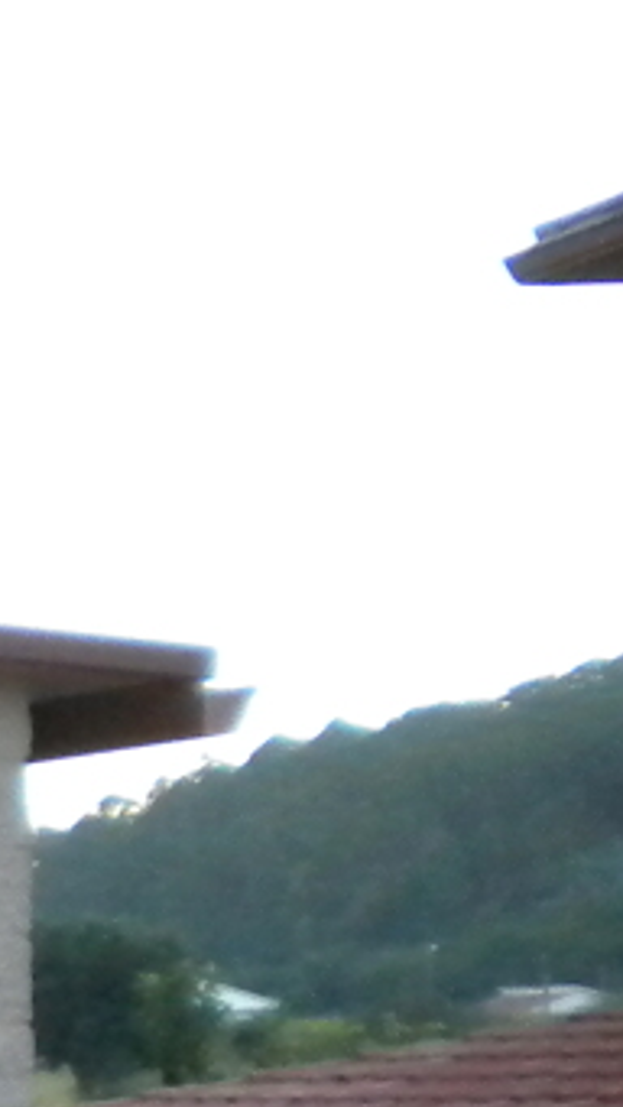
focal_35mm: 134
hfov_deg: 7.8
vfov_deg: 15.3
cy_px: 1432
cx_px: -1259
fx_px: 3932
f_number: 3.1
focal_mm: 6.3
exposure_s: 1/266
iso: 400
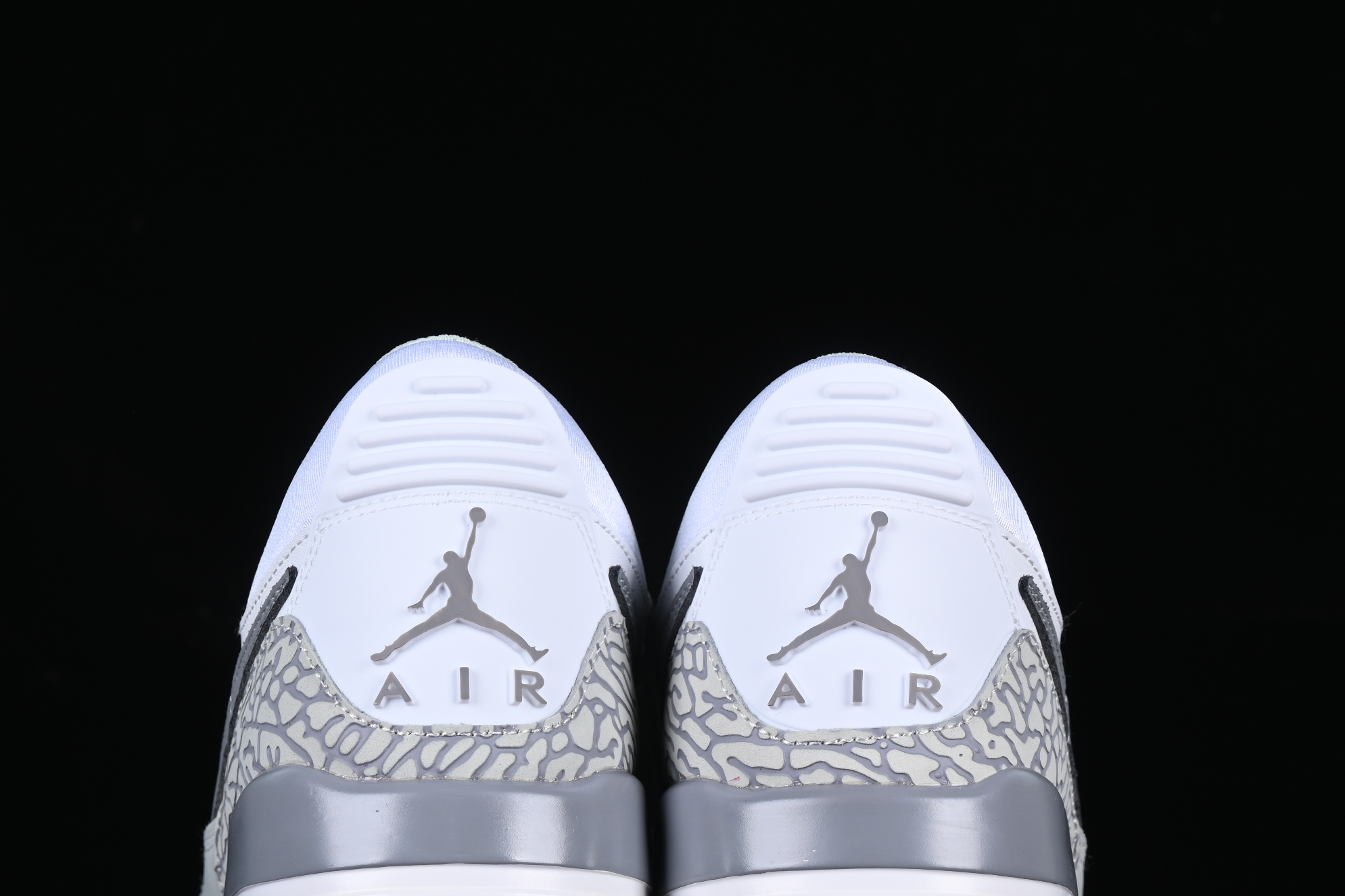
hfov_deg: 19.5
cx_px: 644
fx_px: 3923
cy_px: 612
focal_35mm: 105
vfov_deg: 13.0
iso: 160
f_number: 8
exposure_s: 1/80
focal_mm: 50
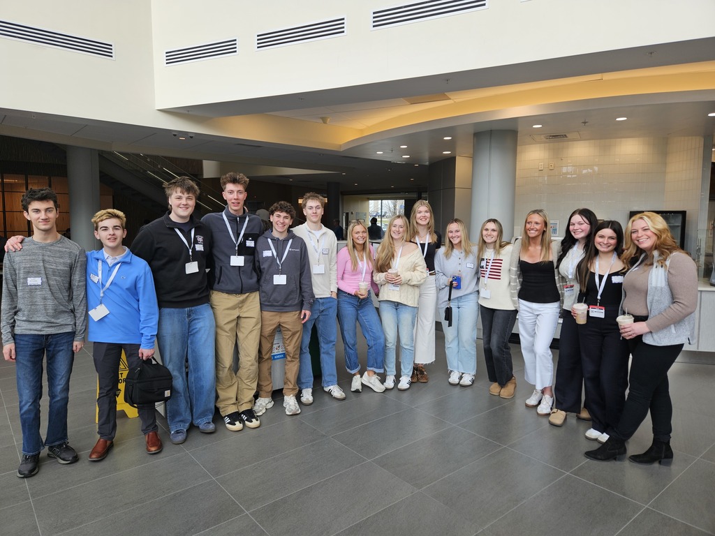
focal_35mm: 23
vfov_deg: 58.9
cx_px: 358
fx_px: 475
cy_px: 268
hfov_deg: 73.9
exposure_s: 1/120
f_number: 1.8
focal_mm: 5.4
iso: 32
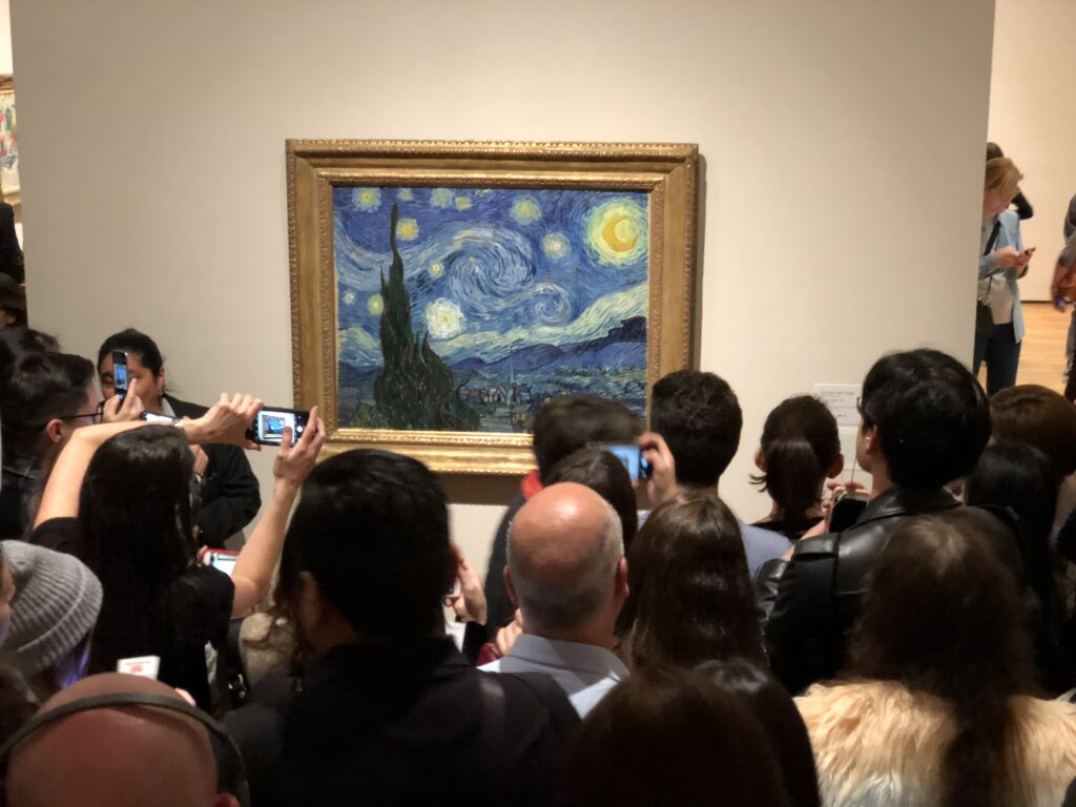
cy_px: 404
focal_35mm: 52
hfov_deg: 36.8
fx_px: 1616
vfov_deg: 28.0
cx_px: 538
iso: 160
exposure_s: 1/11
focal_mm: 6
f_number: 2.4
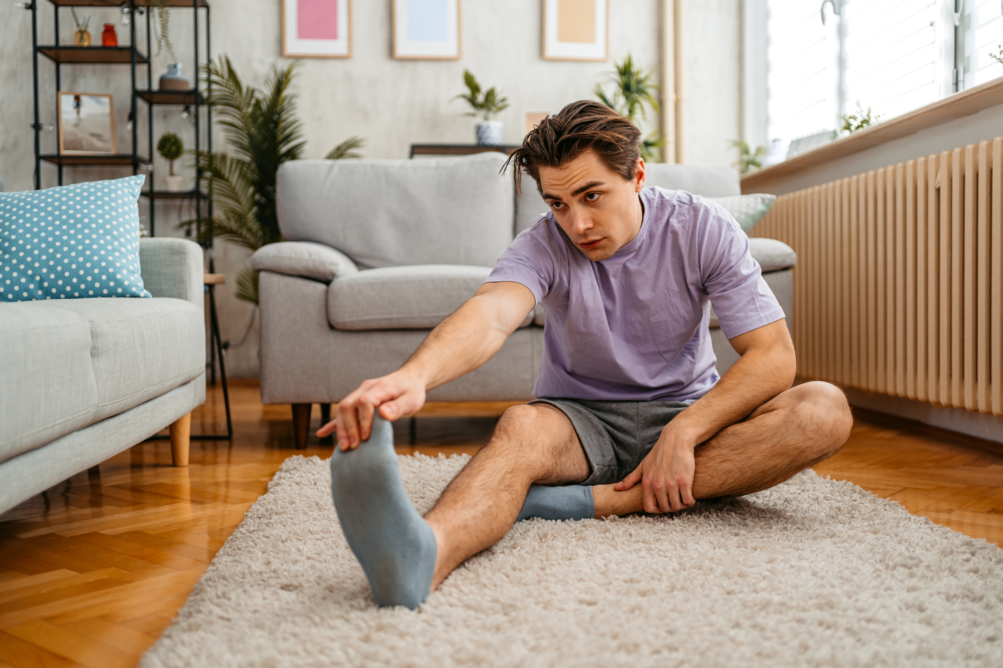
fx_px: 975
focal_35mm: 35
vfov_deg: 37.9
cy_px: 334
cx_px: 502
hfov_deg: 54.4
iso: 100
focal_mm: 35
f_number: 1.8
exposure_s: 1/640
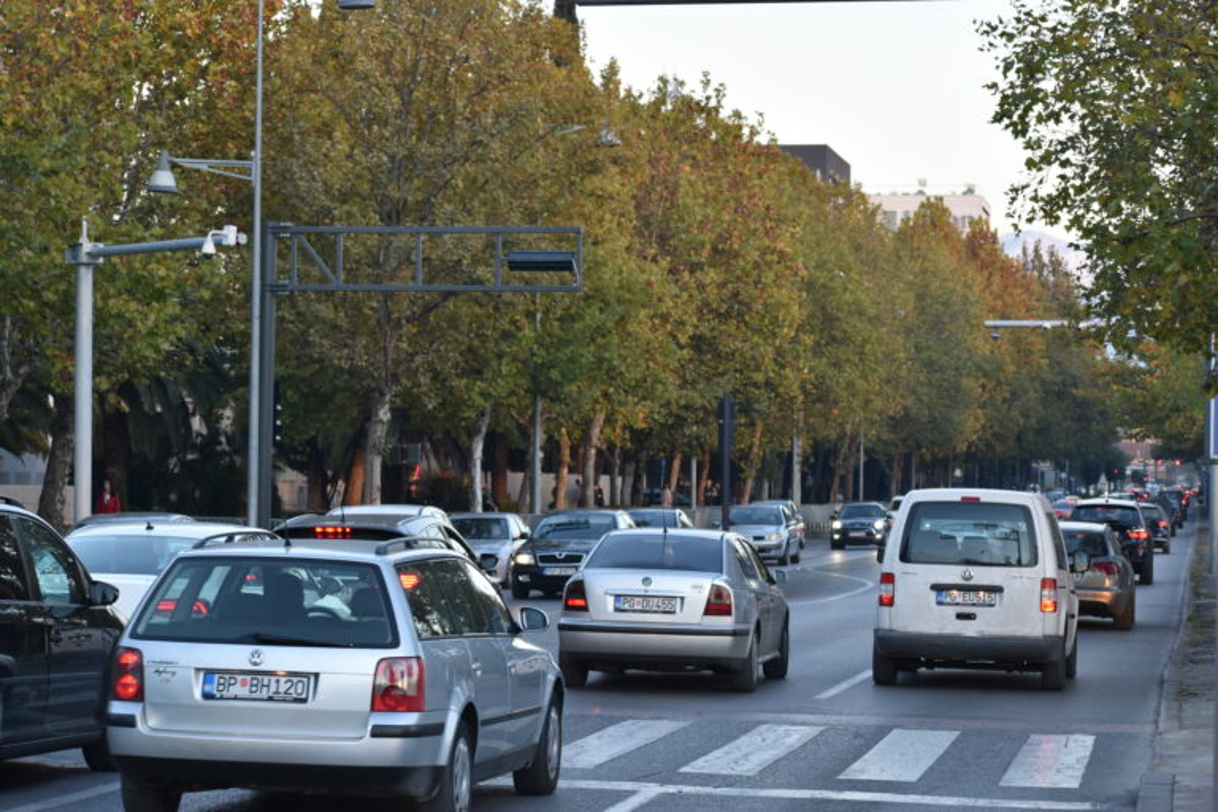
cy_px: 406
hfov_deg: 19.5
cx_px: 609
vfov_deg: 13.0
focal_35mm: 105
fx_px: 3552
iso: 400
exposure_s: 1/160
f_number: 6.3
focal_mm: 70
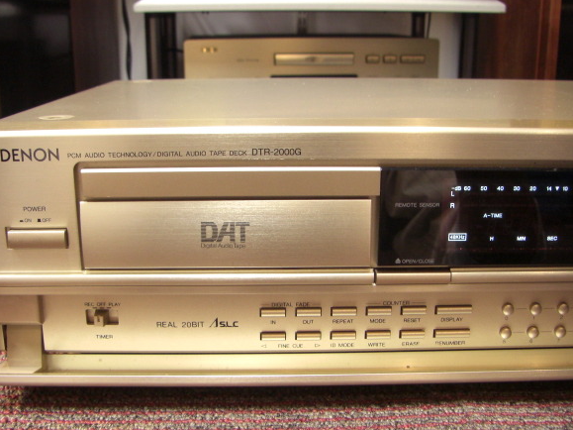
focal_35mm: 42
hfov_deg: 44.8
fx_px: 695
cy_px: 234
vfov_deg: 34.3
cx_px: 281
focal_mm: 6.3
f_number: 3.4
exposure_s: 1/8
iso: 200
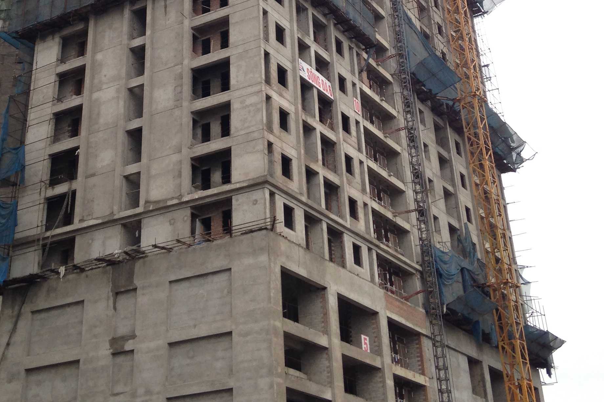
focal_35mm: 61
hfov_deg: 32.8
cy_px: 0
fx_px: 1023
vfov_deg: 21.5
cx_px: 244
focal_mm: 4.12
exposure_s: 1/120
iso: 64
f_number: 2.4
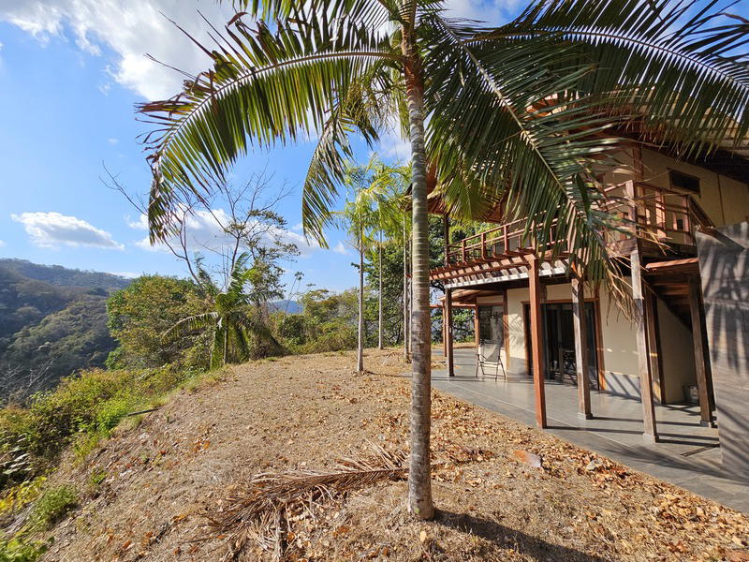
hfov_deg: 106.2
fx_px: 281
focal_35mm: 13
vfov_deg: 89.9
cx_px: 374
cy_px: 281
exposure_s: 1/2169
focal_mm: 2.2
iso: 50
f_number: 2.2
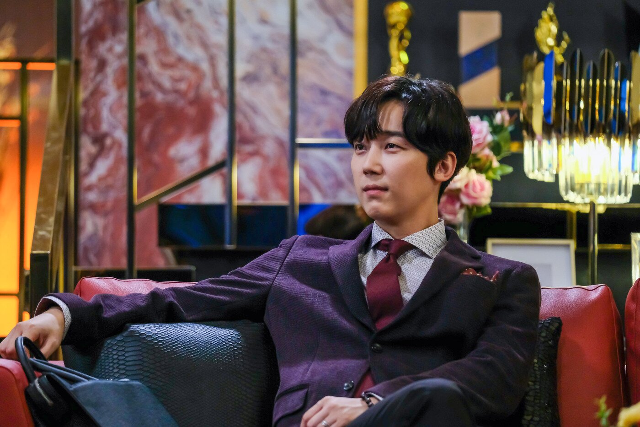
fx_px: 3733
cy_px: 214
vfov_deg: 6.5
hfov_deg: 9.8
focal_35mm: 210
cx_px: 320
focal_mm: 140
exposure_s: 1/250
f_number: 2.8
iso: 2500
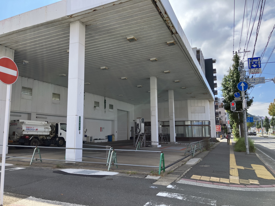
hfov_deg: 63.4
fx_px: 222
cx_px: 138
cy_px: 103
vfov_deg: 49.7
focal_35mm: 28
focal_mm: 3.99
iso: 32
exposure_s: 1/1033
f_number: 1.8
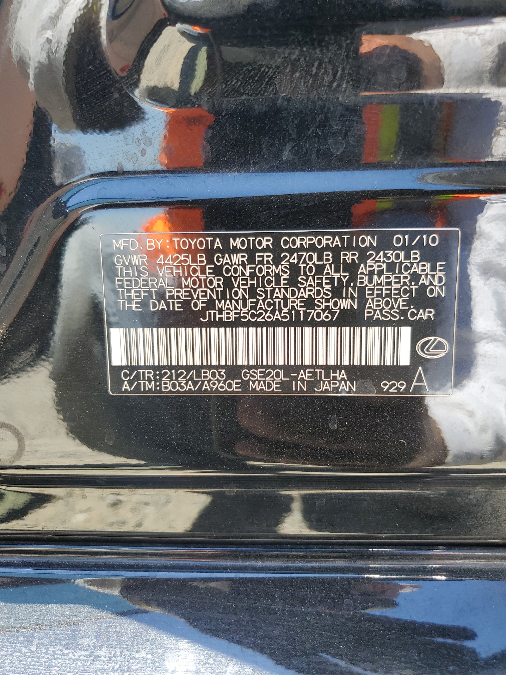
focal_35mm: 26
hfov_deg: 53.1
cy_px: 338
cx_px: 253
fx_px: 507
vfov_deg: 67.3
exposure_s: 1/200
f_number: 1.5
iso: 50
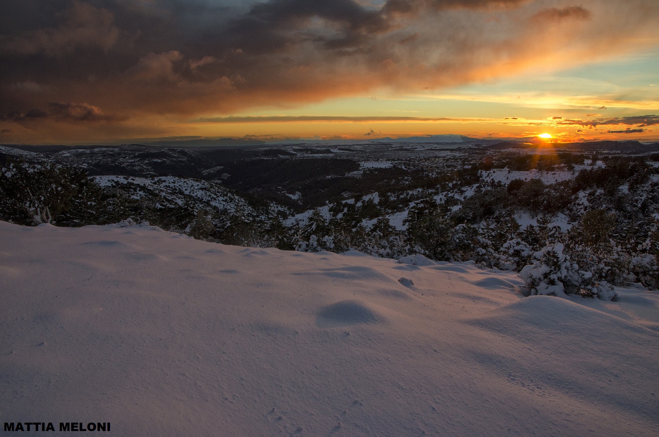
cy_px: 218
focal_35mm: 26
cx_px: 330
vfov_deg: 50.2
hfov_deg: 70.5
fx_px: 466
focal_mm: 17
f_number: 11
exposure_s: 1/250
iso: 250
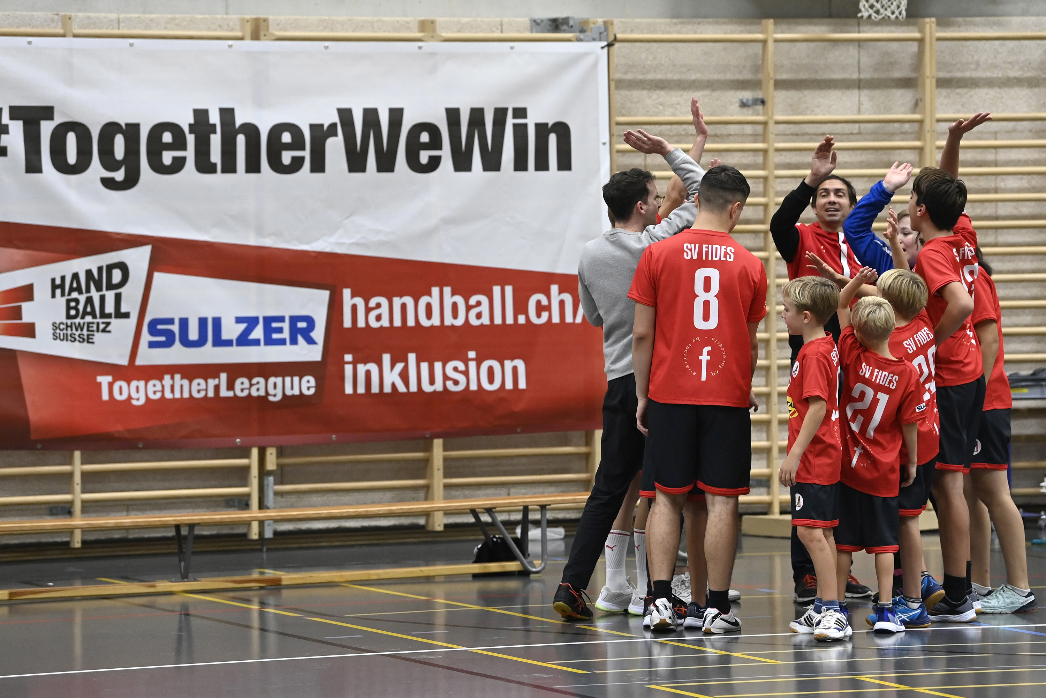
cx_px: 523
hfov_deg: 13.7
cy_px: 349
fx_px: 4358
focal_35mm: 150
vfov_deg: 9.1
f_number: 4
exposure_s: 1/400
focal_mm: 150
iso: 3200
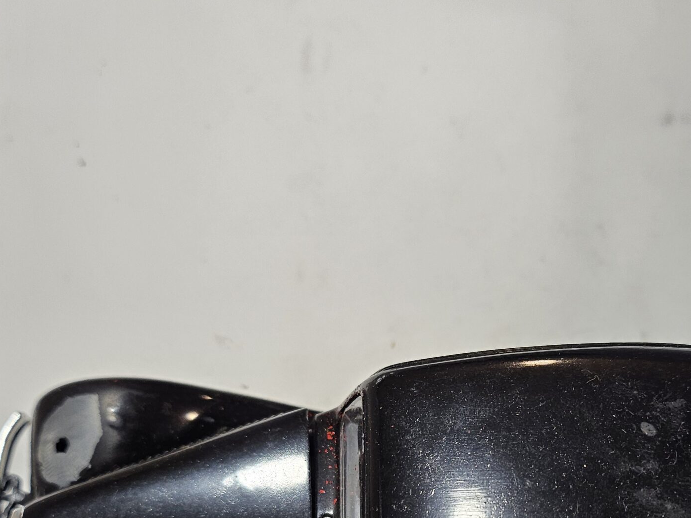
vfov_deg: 31.2
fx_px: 878
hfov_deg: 42.6
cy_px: 473
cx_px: 429
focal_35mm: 44
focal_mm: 5
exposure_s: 1/100
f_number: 1.8
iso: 100
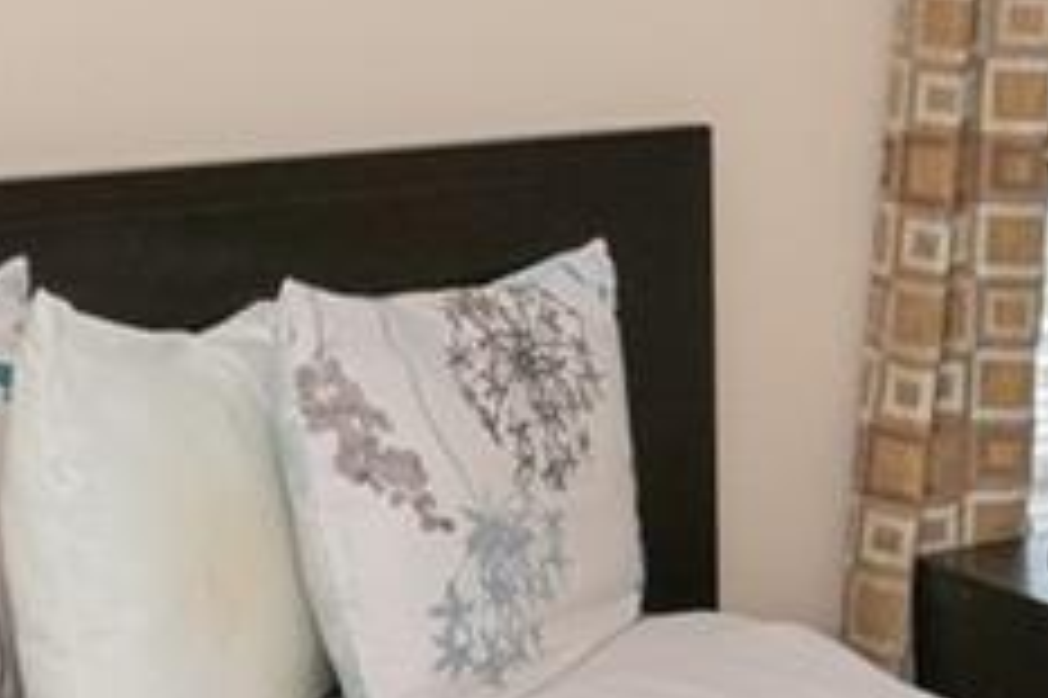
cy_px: -99
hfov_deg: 20.7
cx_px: 976
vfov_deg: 13.9
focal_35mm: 96
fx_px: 2793
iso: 400
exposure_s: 1/200
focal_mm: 14
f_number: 7.1
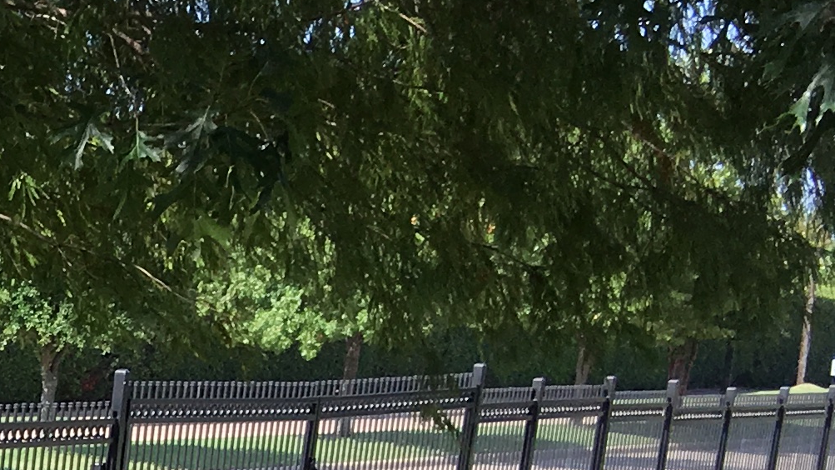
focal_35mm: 127
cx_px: -790
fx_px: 2812
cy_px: 1018
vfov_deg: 8.9
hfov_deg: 14.3
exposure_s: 1/635
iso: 25
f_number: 2.2
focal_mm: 4.15
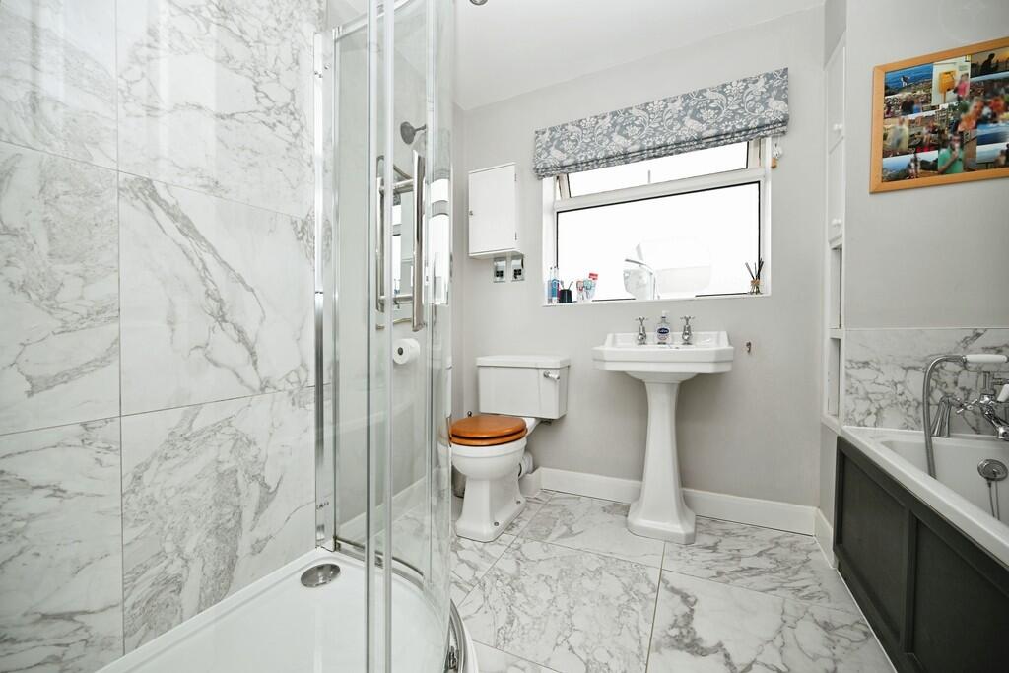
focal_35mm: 14
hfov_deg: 104.2
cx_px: 504
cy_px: 336
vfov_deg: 81.2
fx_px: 392
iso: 100
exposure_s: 1/80
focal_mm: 14
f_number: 4.5
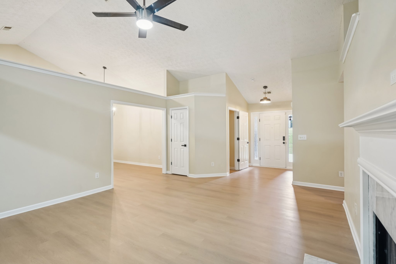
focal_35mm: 16
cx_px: 198
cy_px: 132
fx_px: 176
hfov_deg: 96.7
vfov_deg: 73.7
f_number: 8
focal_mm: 16
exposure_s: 1/4
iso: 400
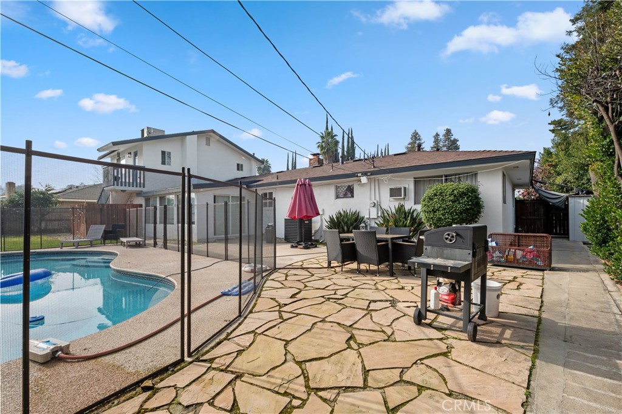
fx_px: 259
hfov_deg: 100.4
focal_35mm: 15
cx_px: 311
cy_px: 207
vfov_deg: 77.2
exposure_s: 1/200
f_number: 9
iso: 250
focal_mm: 15
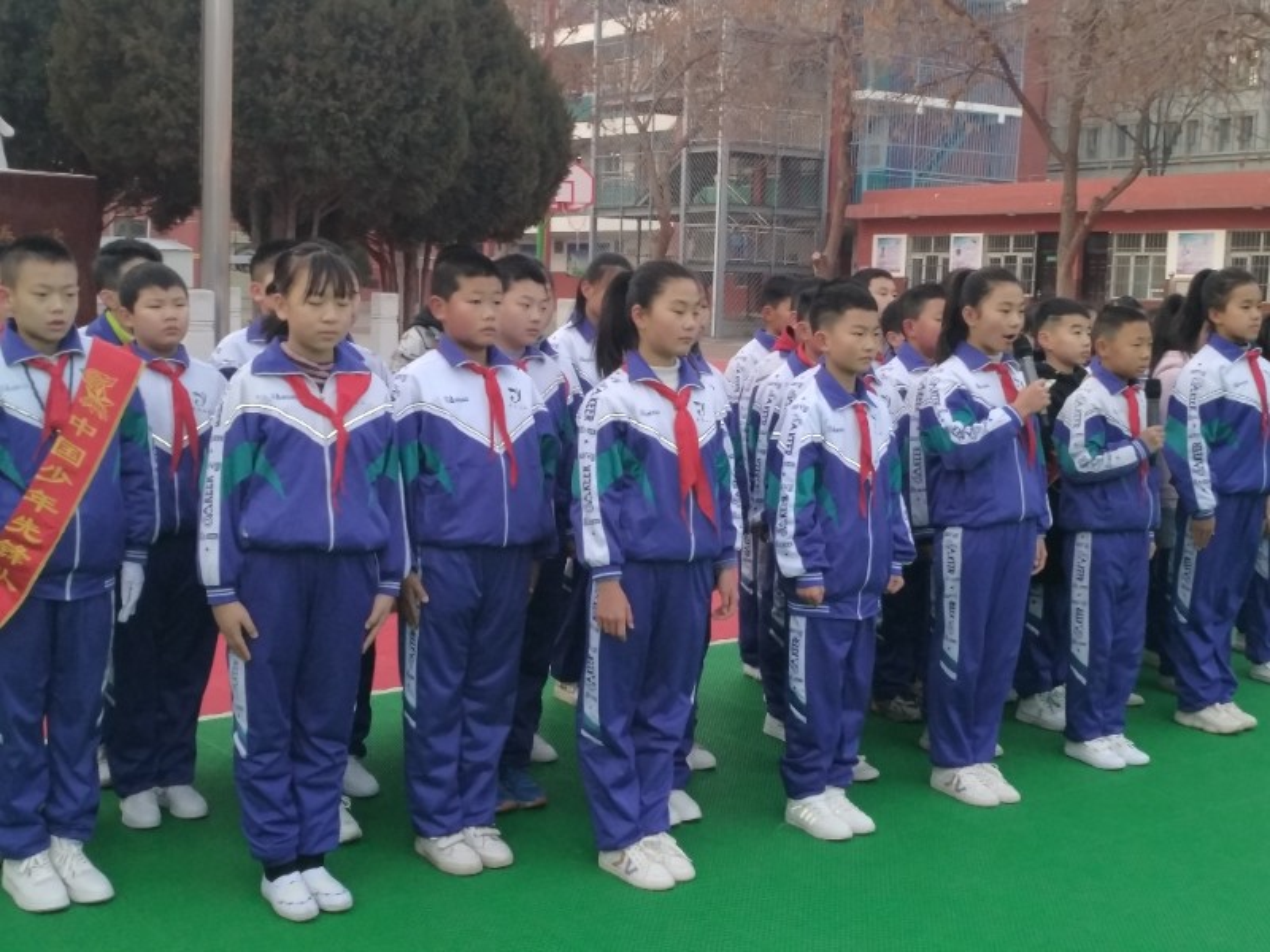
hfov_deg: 65.3
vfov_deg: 51.4
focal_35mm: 27
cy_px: 476
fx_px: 991
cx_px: 635
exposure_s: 1/100
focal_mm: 4.73
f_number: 2.2
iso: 200
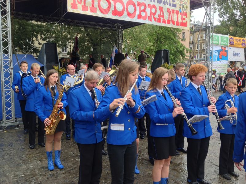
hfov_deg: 52.7
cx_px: 123
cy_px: 92
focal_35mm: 35
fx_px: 248
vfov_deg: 40.6
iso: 50
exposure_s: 1/151
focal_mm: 4.28
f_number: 2.4
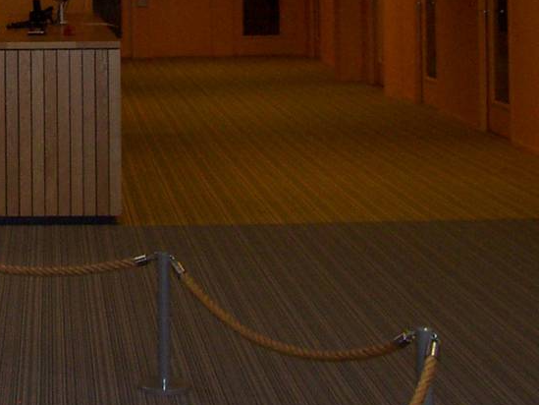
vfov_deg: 14.2
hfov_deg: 18.9
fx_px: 1542
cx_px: -74
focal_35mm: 99
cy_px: -155
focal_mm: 5.6
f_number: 2.7
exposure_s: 1/112
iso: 140
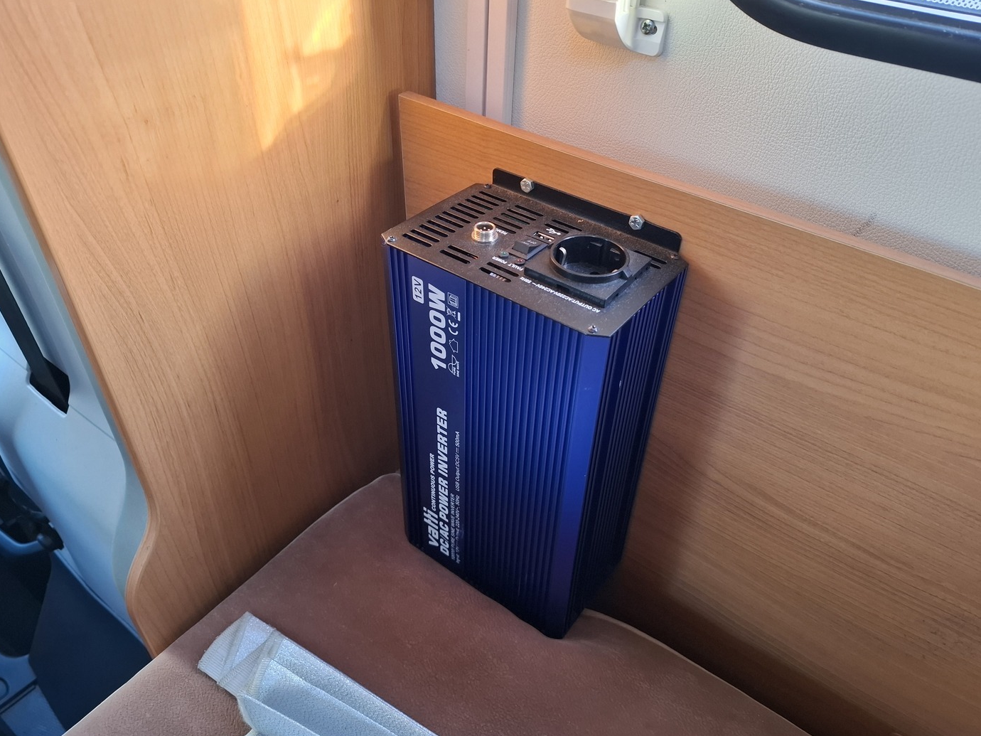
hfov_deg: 71.6
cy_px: 378
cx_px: 505
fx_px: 680
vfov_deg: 56.8
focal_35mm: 24
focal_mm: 5.54
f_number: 1.8
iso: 250
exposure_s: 1/50
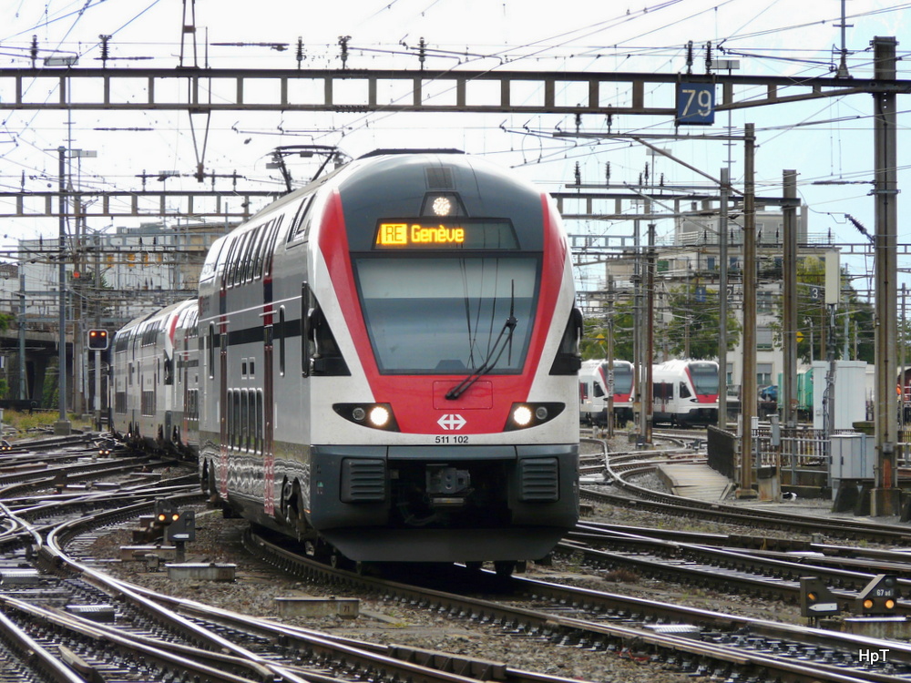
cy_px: 342
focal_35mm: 222
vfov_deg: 6.7
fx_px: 5842
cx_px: 456
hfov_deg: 8.9
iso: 100
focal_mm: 36.5
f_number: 4
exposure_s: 1/160
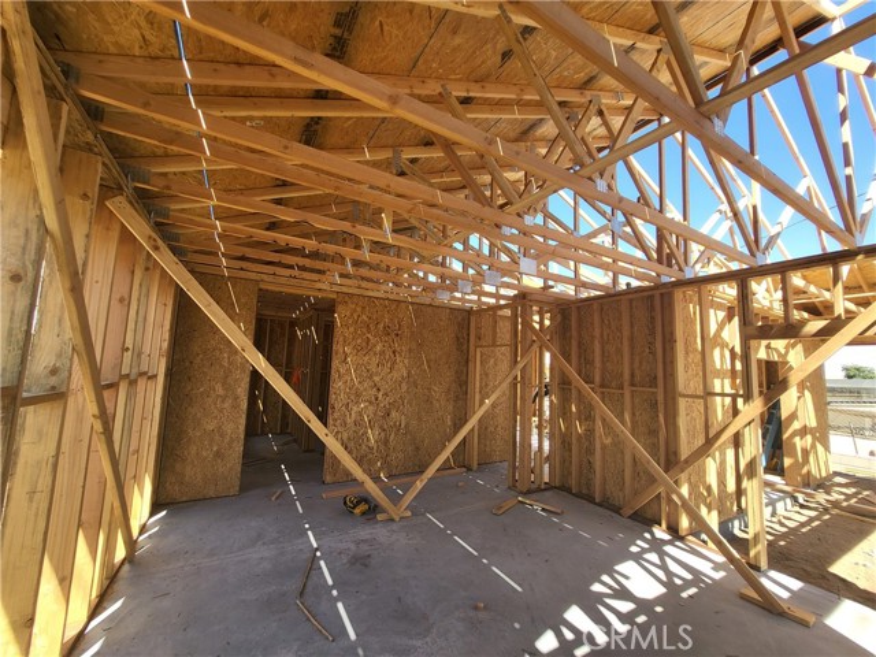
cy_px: 328
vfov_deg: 89.9
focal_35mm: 13
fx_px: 329
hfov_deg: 106.2
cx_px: 438
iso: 32
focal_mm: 1.74
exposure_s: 1/239
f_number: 2.2
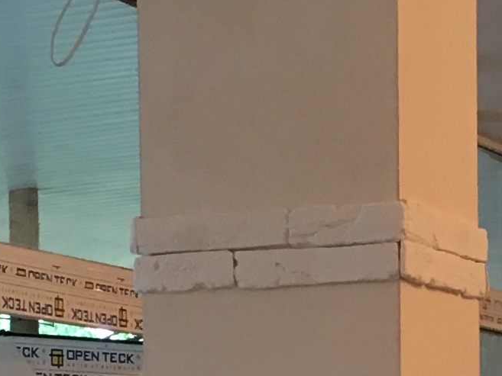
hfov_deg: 11.1
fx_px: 2582
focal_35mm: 178
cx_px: 393
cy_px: 554
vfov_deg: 8.2
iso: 100
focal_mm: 4.15
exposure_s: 1/33
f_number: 2.2
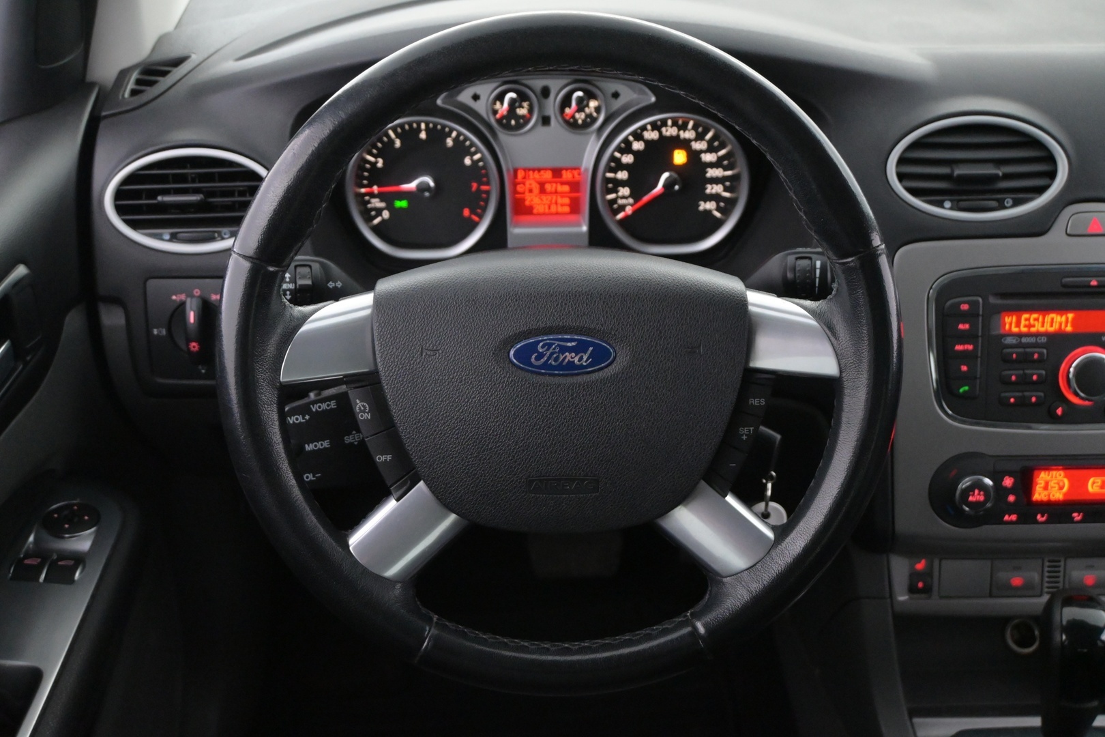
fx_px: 1335
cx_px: 552
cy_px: 368
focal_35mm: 44
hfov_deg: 45.0
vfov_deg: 30.8
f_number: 4.8
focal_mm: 29
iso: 5000
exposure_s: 1/50
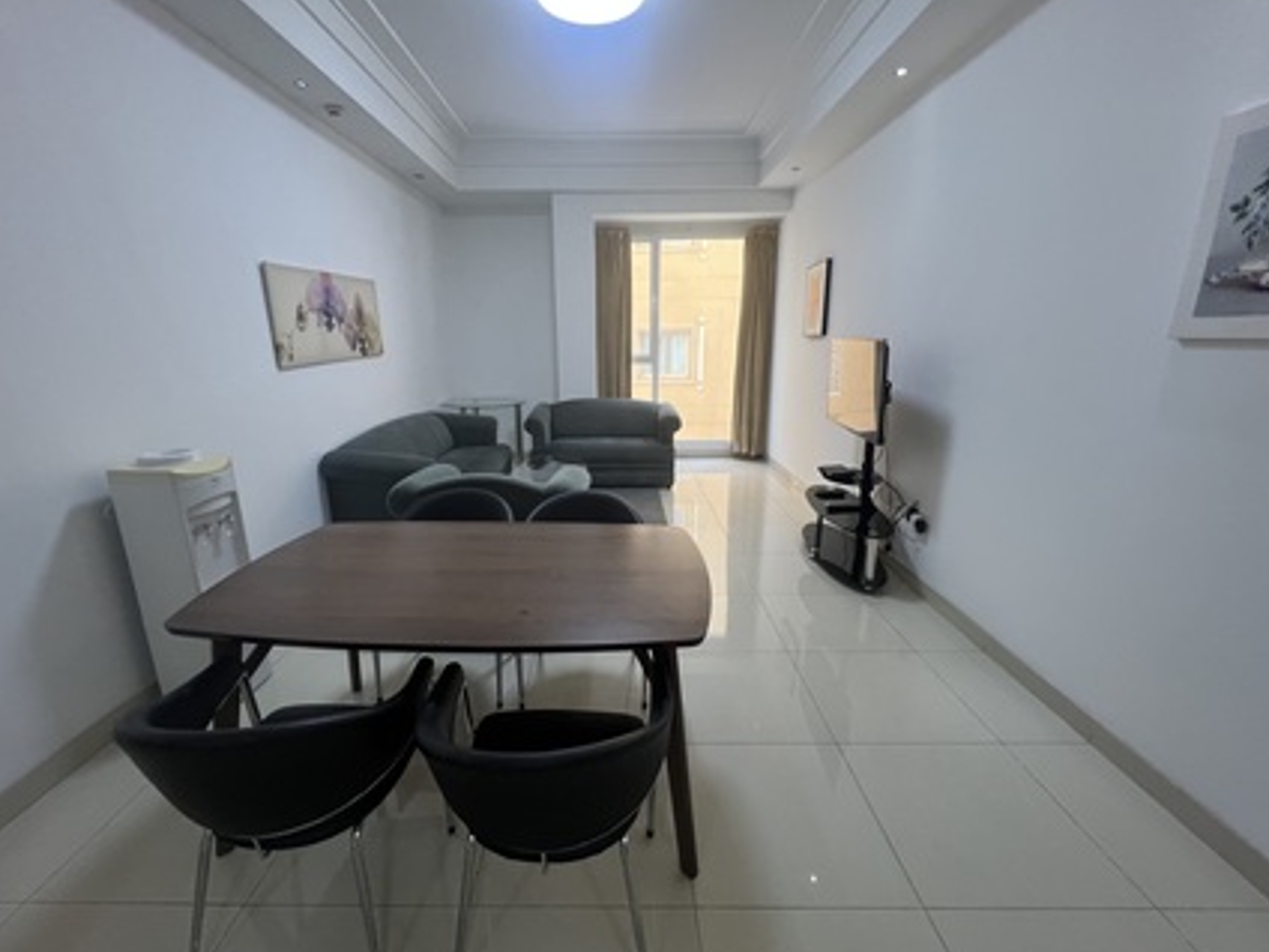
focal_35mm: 14
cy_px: 480
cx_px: 609
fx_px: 513
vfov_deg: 85.7
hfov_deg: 102.0
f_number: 1.8
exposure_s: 1/100
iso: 160
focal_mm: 1.57
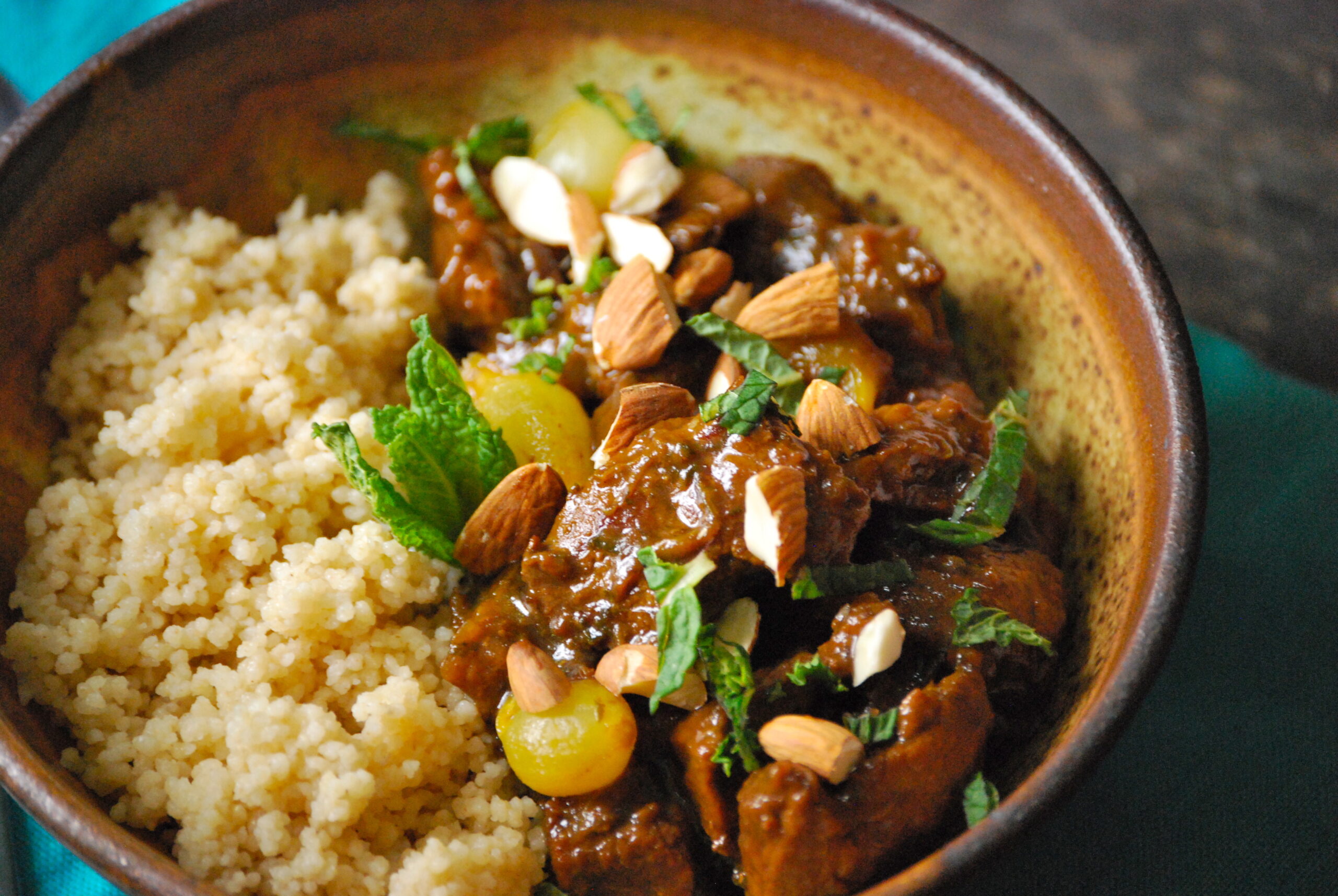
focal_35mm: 188
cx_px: 669
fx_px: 6977
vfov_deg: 7.3
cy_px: 448
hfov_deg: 11.0
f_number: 5
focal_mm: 125
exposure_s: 1/80
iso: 1600
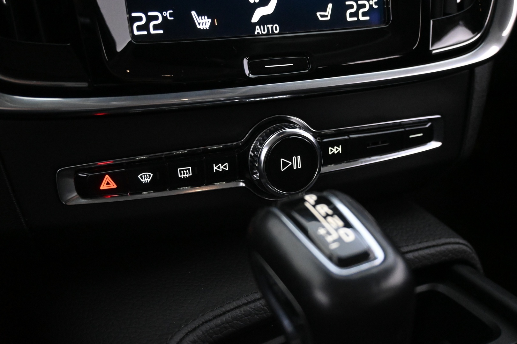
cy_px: 172
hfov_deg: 52.2
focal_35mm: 37
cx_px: 258
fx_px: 528
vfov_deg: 36.2
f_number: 4.2
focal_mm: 24.5
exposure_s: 1/40
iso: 6400
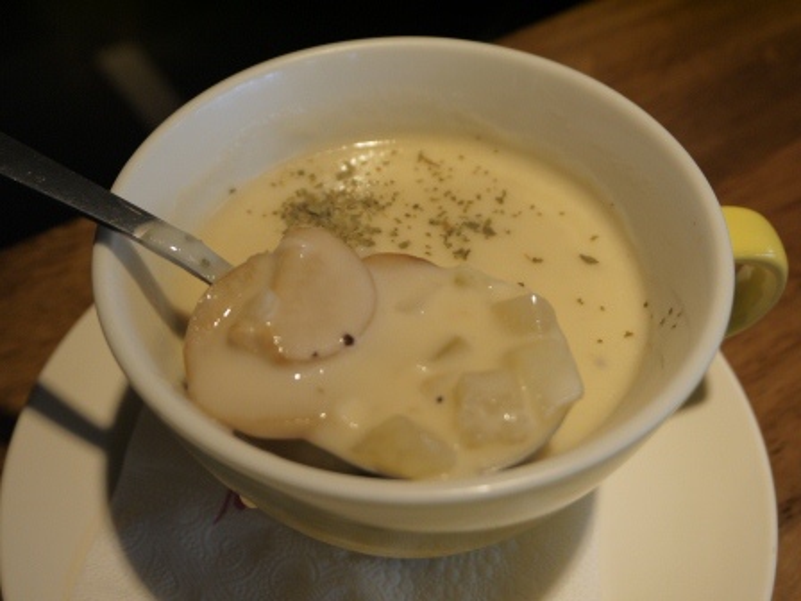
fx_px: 879
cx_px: 400
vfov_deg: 37.7
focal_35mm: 38
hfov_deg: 49.0
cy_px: 300
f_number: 4.3
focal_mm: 19
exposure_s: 1/80
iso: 160
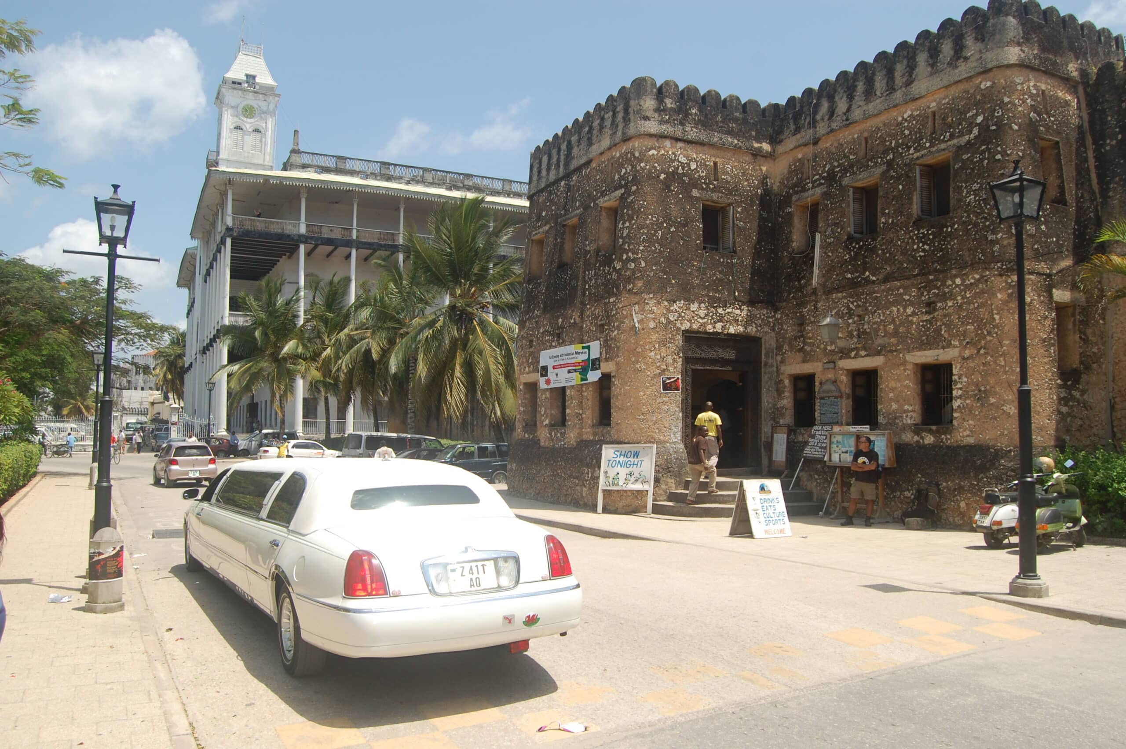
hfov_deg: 67.4
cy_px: 374
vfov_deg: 47.8
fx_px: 844
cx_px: 563
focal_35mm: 27
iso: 200
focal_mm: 18
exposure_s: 1/500
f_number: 6.3
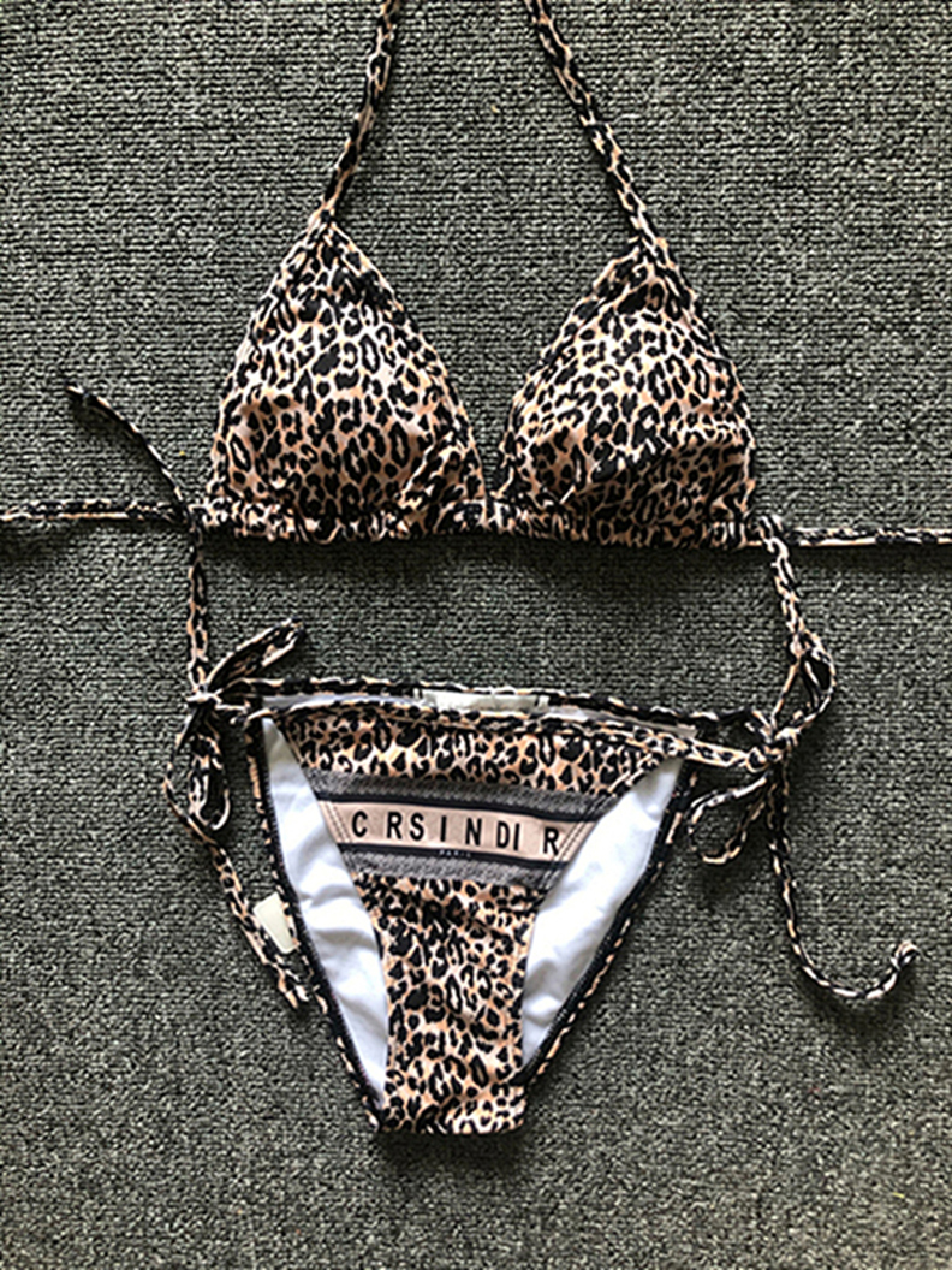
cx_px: 476
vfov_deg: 63.4
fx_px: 1027
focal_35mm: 28
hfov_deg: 49.7
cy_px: 635
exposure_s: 1/15
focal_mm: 4
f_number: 1.8
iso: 40
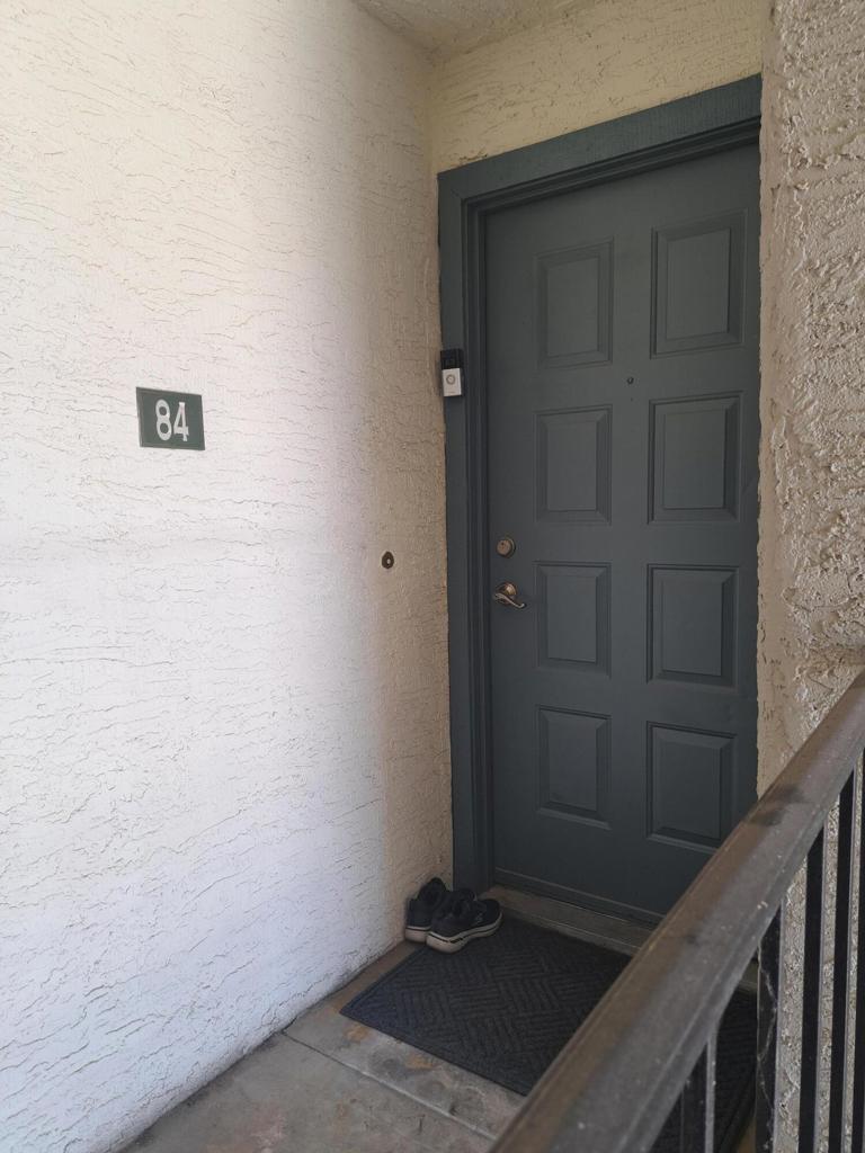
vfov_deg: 71.6
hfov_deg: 56.8
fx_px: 800
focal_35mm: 24
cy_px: 576
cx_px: 432
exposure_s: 1/60
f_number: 1.8
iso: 50
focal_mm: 5.23
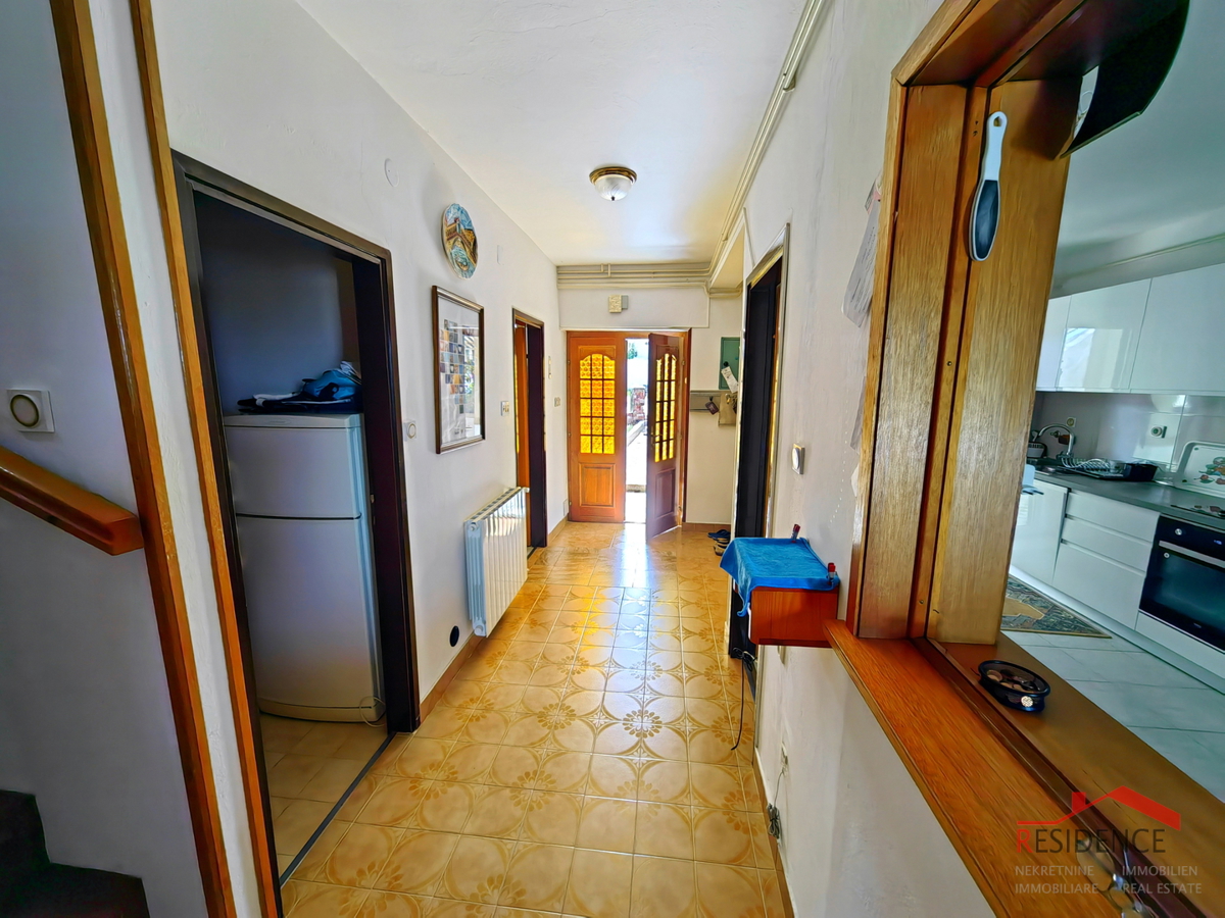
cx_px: 612
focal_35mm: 13
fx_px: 460
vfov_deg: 89.9
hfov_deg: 106.2
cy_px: 459
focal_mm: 1.76
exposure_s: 1/60
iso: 80
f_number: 2.2
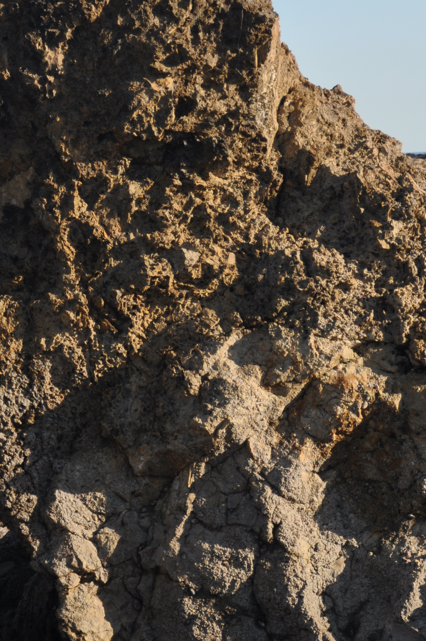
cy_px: 77
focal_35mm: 171
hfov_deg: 8.0
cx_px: 378
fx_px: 3043
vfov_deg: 12.0
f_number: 5
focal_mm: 52
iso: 200
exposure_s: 1/800
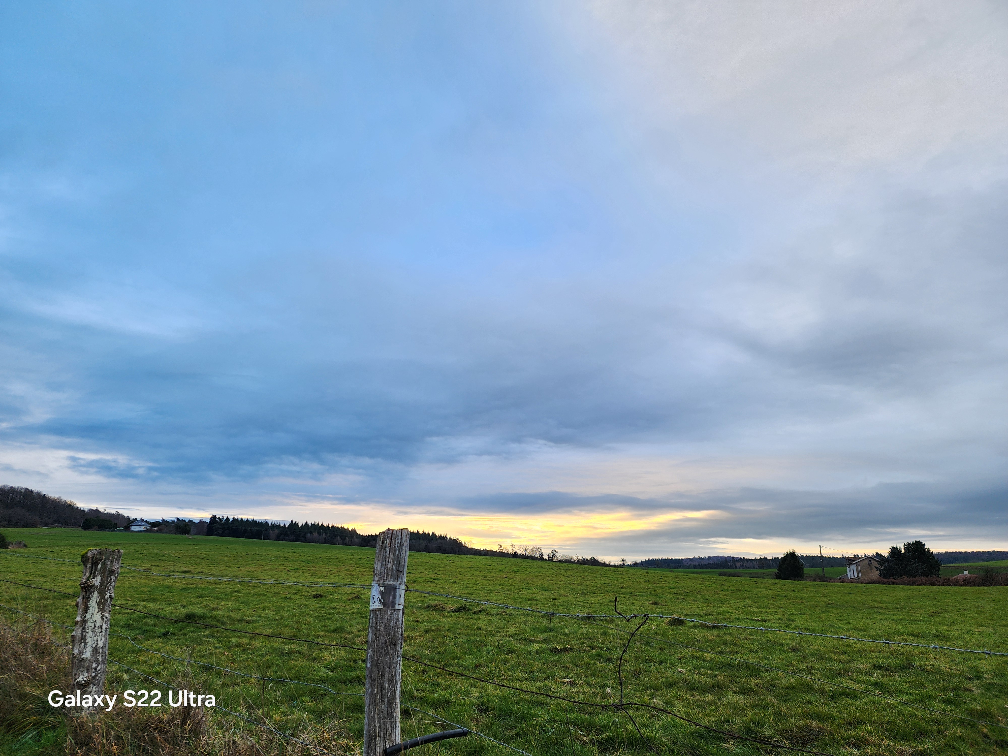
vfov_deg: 58.9
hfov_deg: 73.9
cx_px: 504
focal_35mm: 23
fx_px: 670
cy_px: 378
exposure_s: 1/180
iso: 50
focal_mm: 6.4
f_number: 1.8
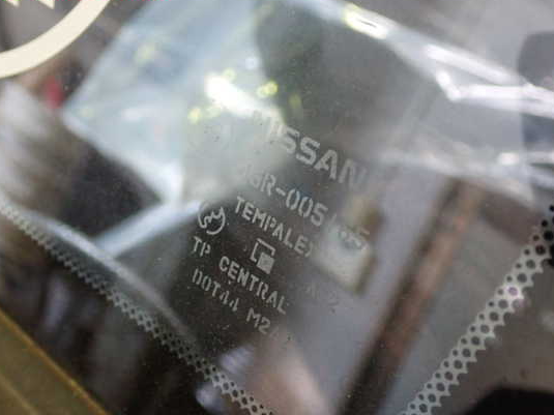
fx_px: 736
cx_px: 283
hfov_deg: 41.2
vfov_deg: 31.5
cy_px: 209
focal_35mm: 46
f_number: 2.8
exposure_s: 1/25
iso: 800
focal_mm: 7.31
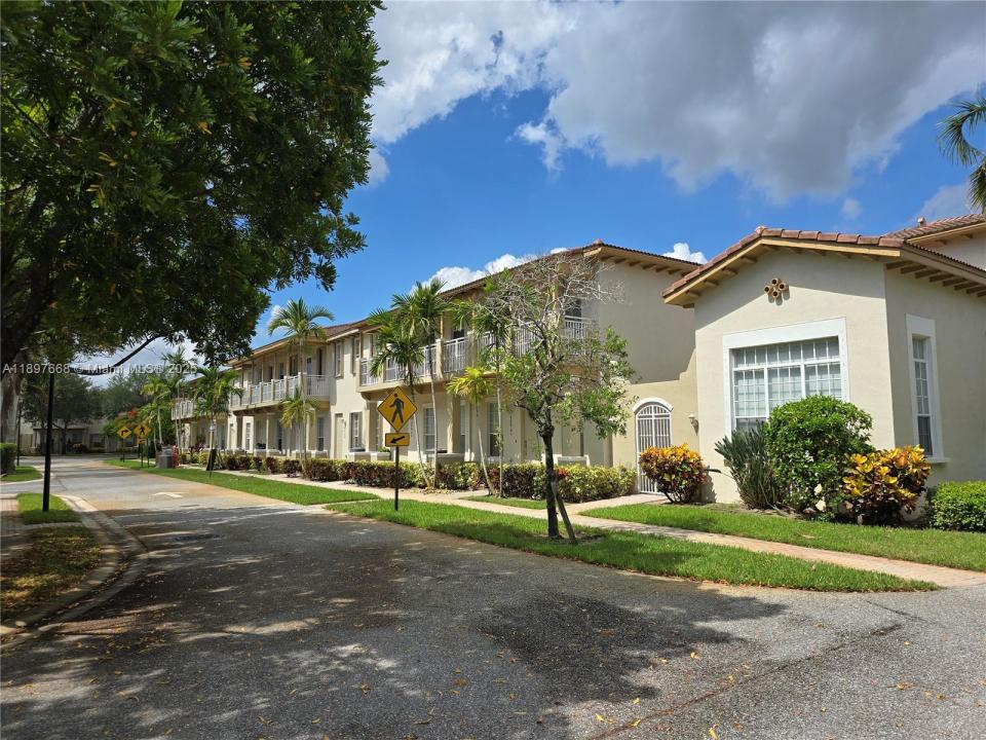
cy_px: 370
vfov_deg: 58.9
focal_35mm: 23
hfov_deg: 73.9
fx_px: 655
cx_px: 493
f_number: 1.7
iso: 12
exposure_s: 1/895
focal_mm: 6.3
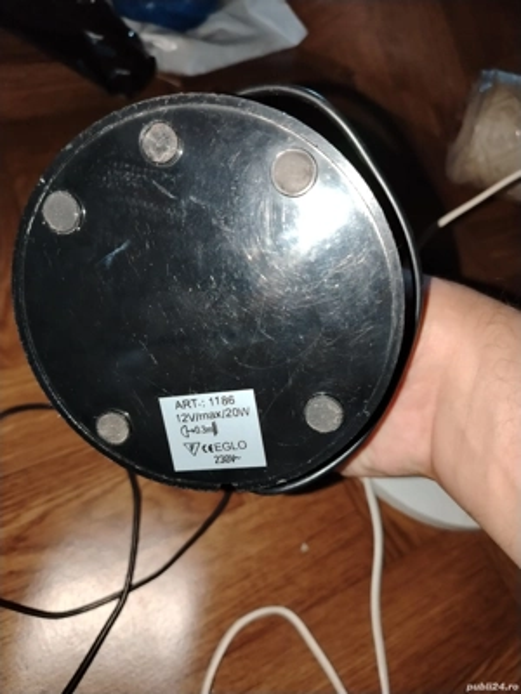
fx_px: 482
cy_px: 347
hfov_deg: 56.8
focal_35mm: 24
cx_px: 260
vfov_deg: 71.6
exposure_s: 1/33.3
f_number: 1.75
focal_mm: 5.25
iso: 1454
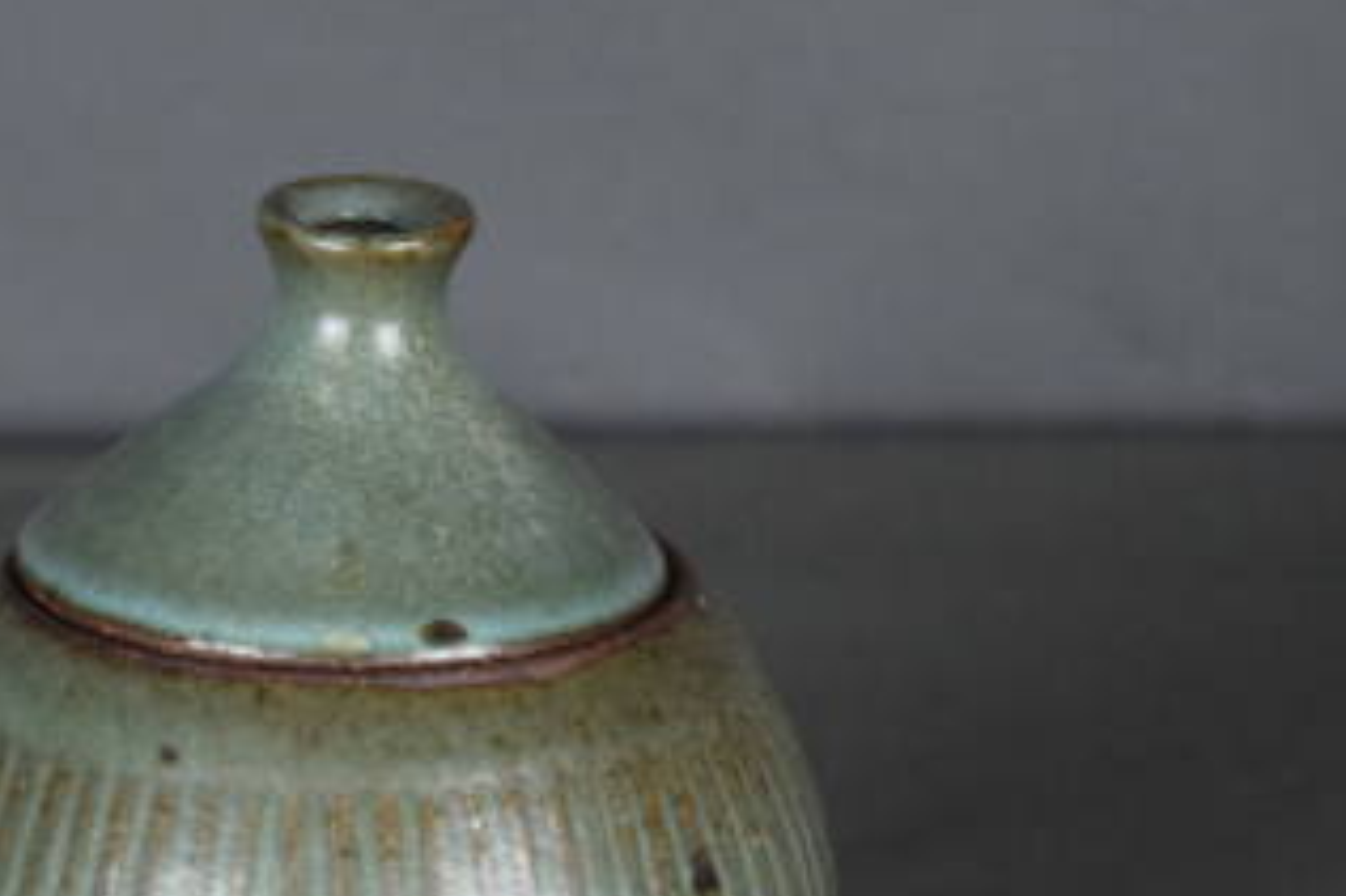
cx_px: 365
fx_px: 7361
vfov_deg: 6.9
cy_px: 1043
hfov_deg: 10.4
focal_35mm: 197
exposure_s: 1/60
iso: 1250
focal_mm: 52
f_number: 5.6
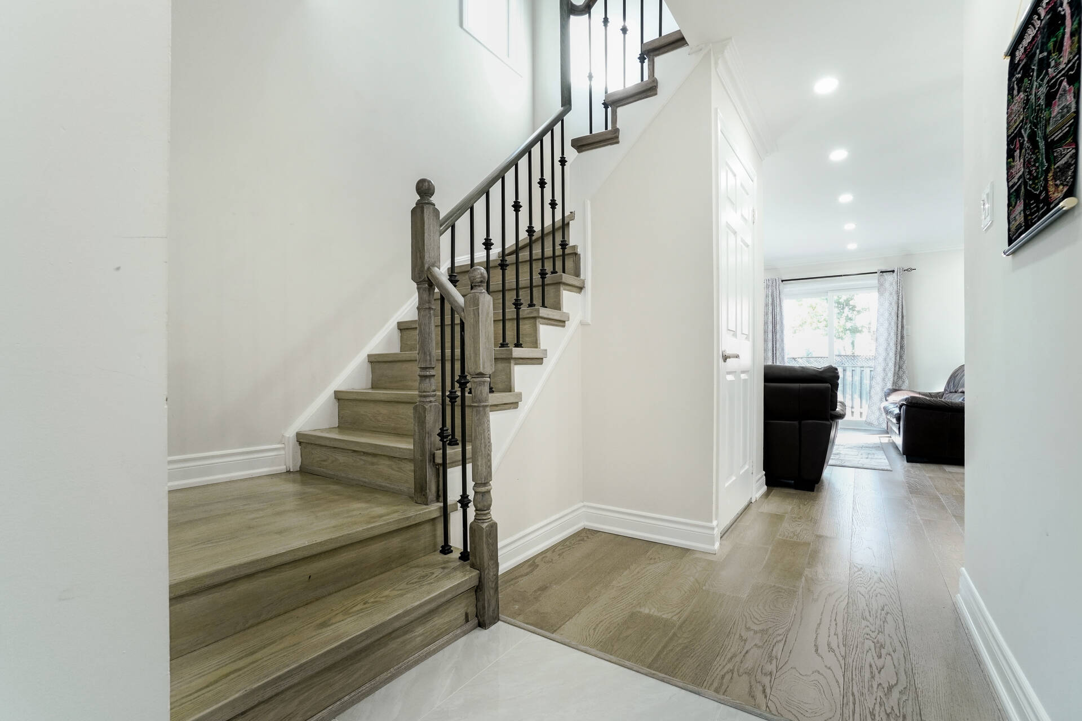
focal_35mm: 15
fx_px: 451
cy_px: 360
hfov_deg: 100.4
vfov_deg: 77.3
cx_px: 541
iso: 640
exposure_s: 1/30
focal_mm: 10
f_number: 7.1
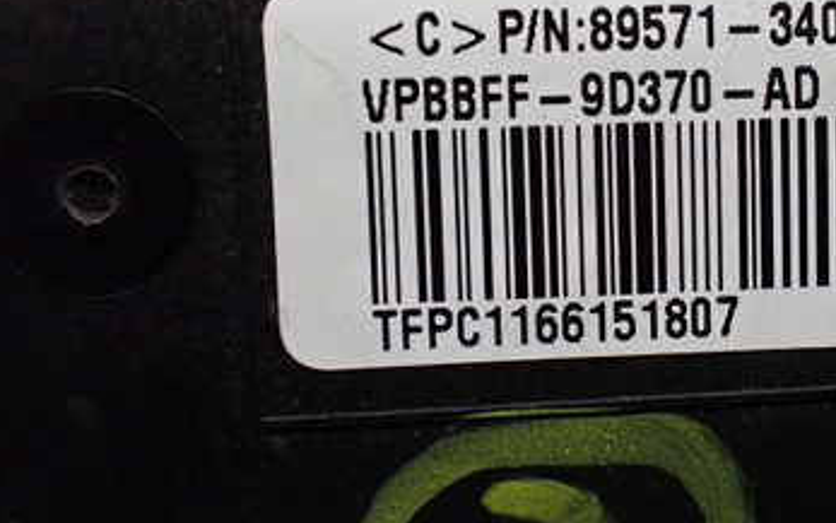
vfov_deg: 23.4
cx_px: 636
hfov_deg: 36.0
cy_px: 161
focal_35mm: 55
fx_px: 1253
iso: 640
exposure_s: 1/125
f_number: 2.3
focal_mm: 5.4
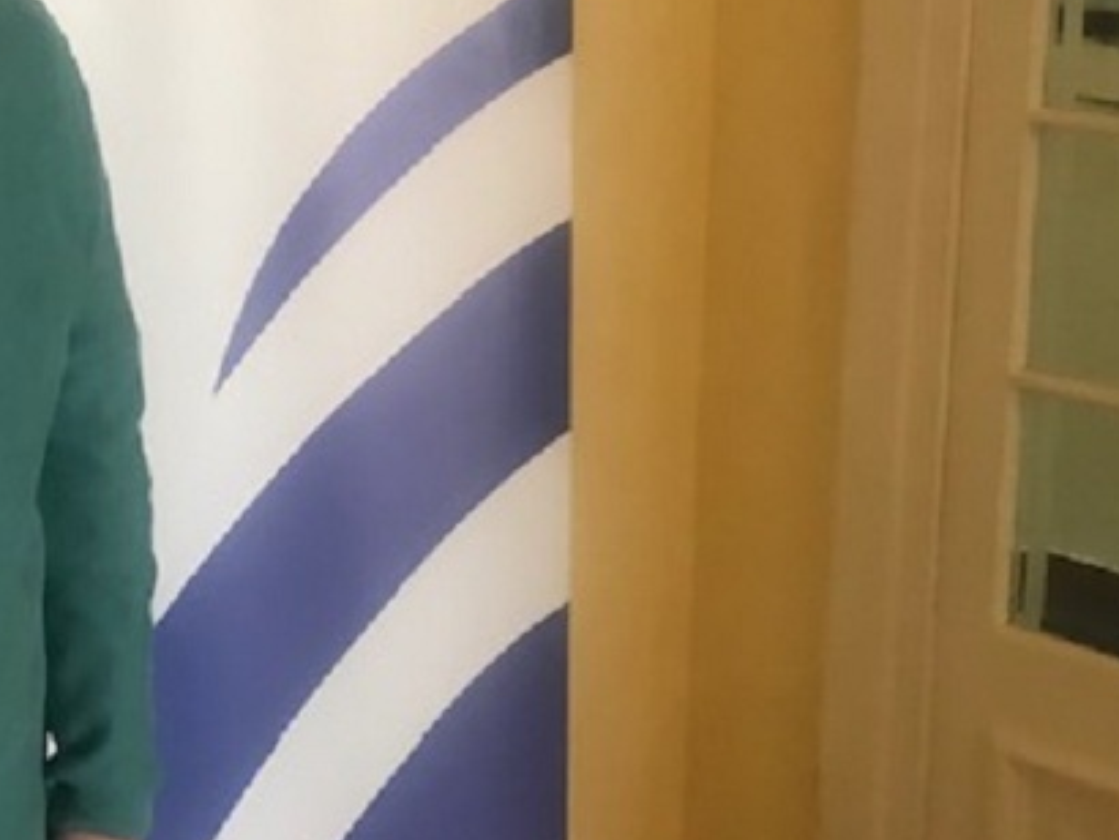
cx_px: 156
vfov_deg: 24.1
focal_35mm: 58
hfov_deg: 31.9
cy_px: -4
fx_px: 1876
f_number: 1.8
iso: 100
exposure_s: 1/17
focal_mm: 3.99
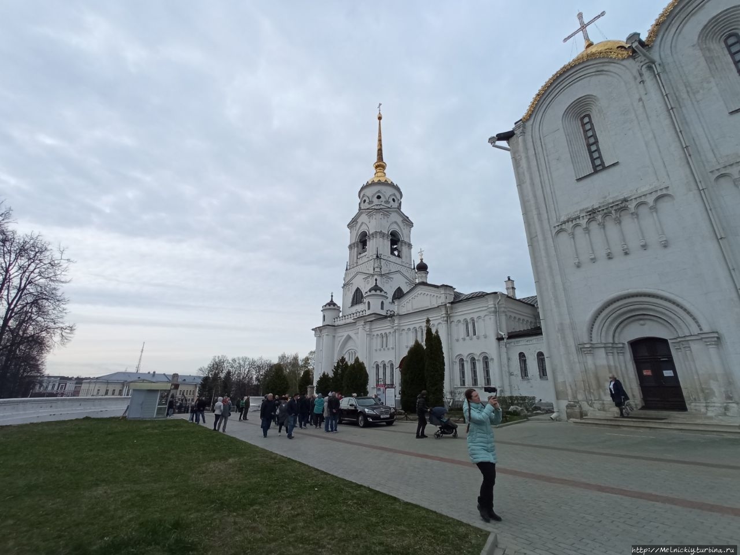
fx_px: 321
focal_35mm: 15
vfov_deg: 81.7
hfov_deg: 98.2
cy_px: 278
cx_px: 370
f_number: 2.2
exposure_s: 1/562
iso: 113
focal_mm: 1.65
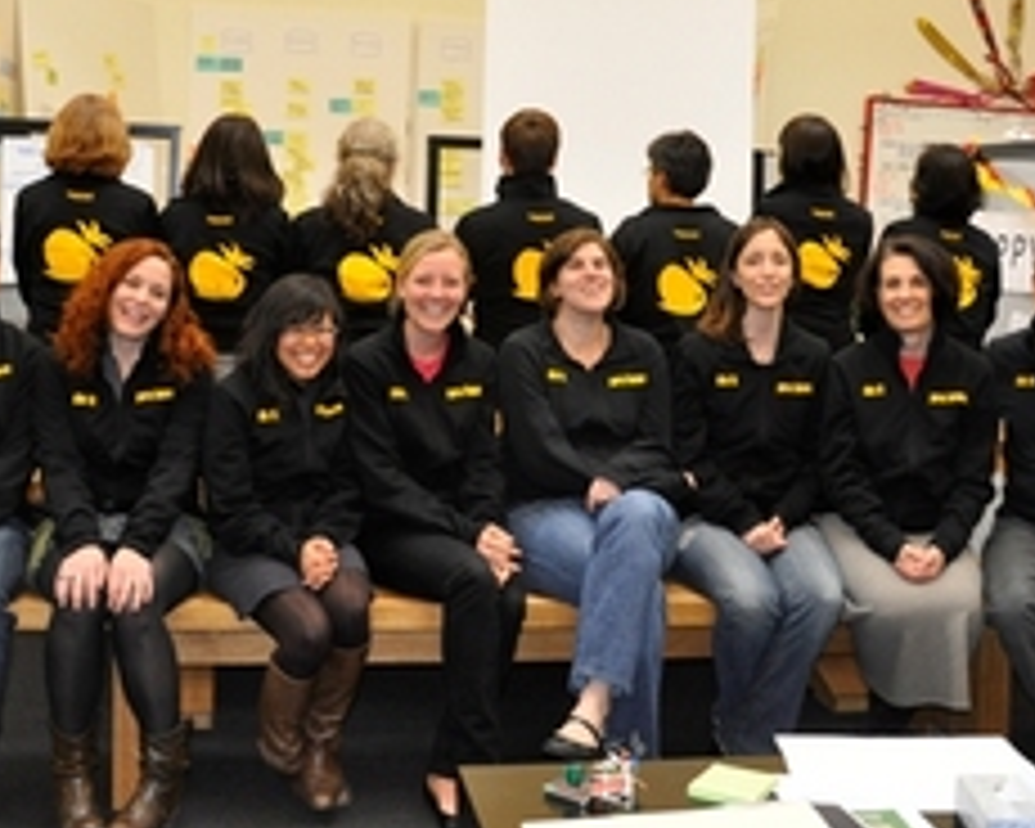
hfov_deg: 38.0
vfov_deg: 30.7
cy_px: 302
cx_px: 495
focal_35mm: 49
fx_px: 1501
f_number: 3.5
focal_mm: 20
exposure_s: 1/90
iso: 800
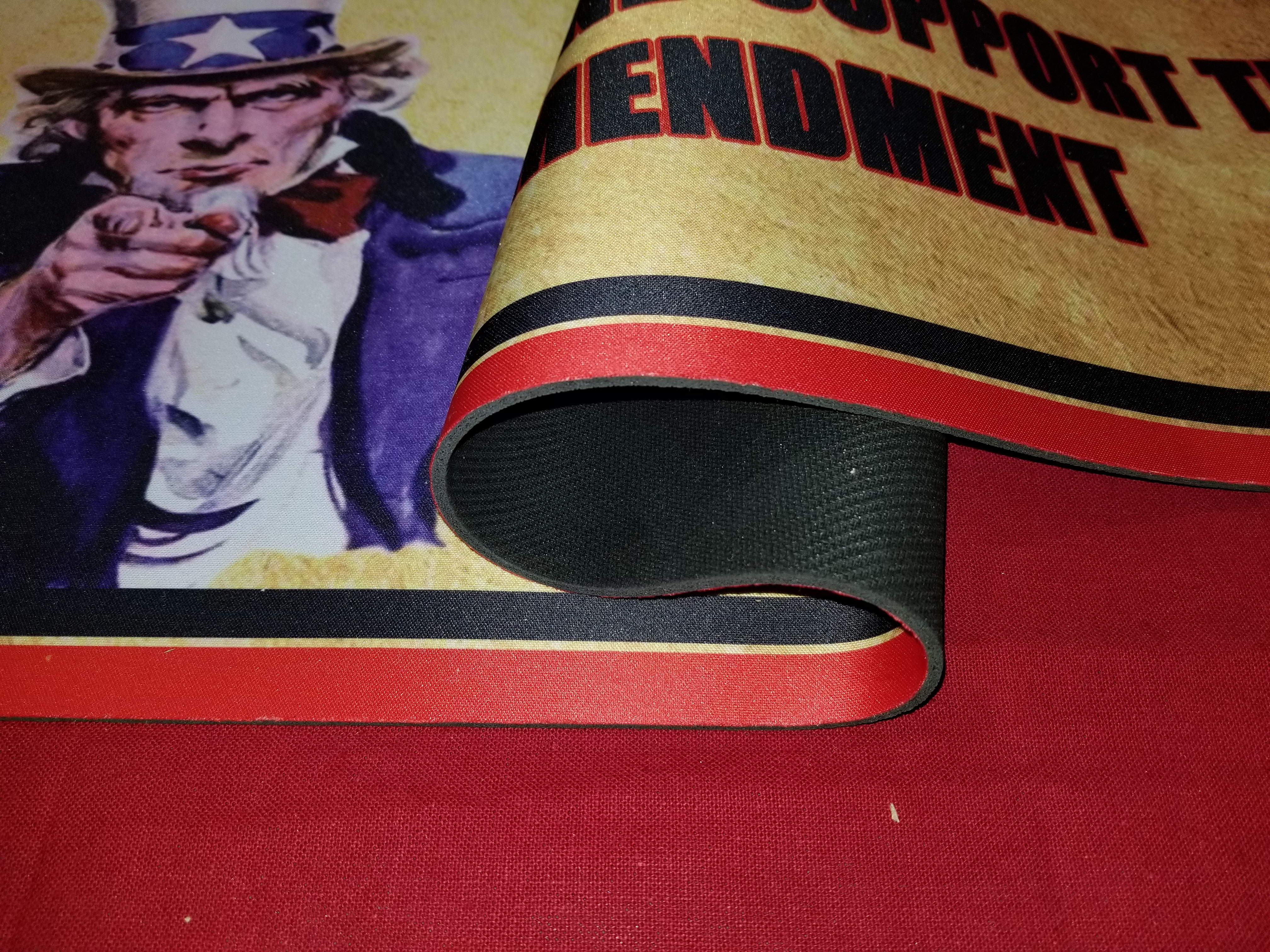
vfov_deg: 53.1
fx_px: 954
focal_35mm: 26
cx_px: 635
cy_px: 476
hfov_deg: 67.3
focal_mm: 4.25
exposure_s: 1/159
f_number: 1.7
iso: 50
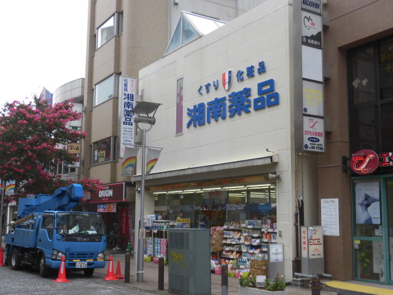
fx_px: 488
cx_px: 196
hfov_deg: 43.9
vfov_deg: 33.6
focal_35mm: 43
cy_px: 148
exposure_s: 1/500
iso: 100
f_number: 3.8
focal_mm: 7.72
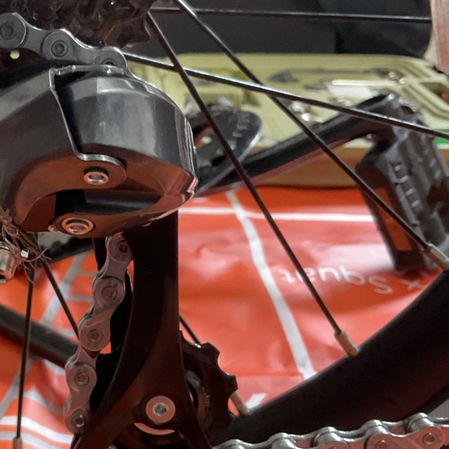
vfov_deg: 29.1
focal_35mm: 59
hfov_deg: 27.6
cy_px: 210
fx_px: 866
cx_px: 11
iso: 320
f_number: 1.8
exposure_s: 1/43
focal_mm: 3
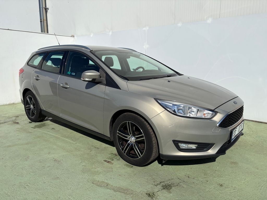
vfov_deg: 53.1
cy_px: 100
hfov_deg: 67.3
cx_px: 134
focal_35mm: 26
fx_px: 201
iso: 50
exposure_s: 1/8850
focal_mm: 5.96
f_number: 1.6
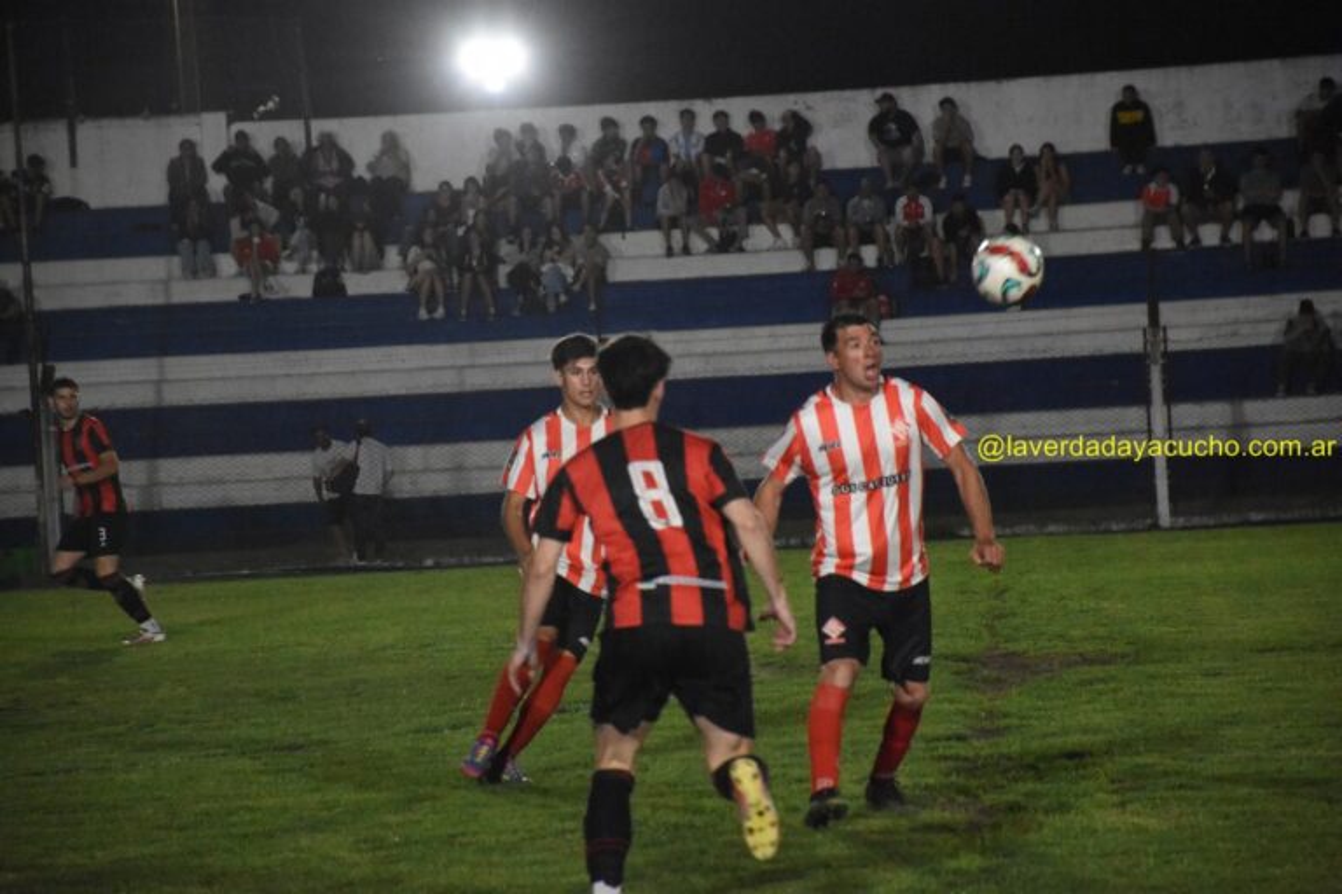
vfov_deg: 6.5
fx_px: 7828
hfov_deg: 9.8
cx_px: 671
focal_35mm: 210
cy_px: 447
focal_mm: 140
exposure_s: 1/320
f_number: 5.6
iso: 8000
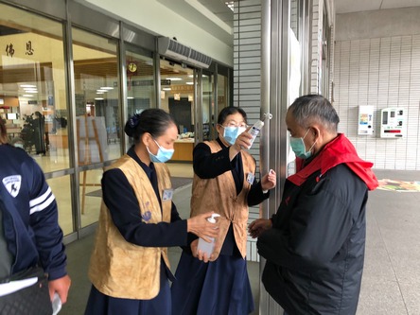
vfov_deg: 49.7
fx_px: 340
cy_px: 158
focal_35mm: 28
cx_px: 210
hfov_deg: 63.4
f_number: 1.8
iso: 40
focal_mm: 4
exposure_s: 1/17
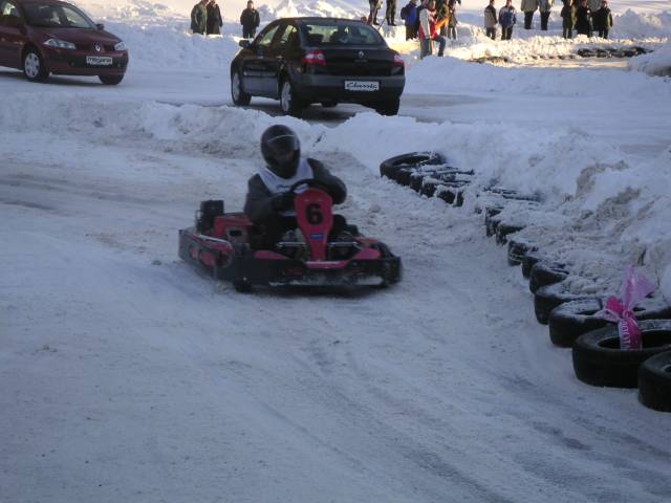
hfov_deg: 20.7
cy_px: 252
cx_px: 336
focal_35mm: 95
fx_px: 1841
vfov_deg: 15.6
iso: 50
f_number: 3.4
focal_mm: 14.7
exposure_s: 1/125
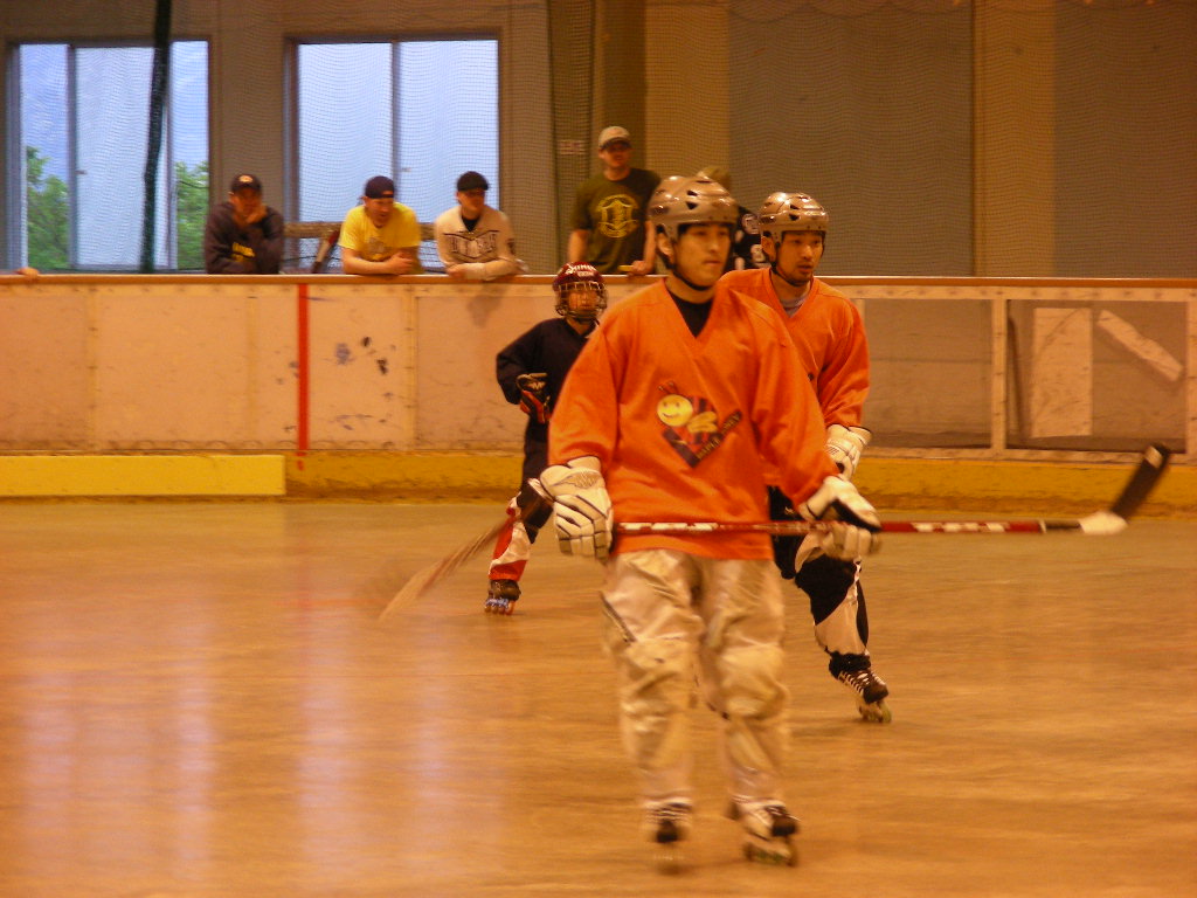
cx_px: 598
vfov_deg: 7.6
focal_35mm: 196
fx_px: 6778
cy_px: 449
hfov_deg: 10.1
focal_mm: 32.7
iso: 200
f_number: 3.5
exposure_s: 1/23.4
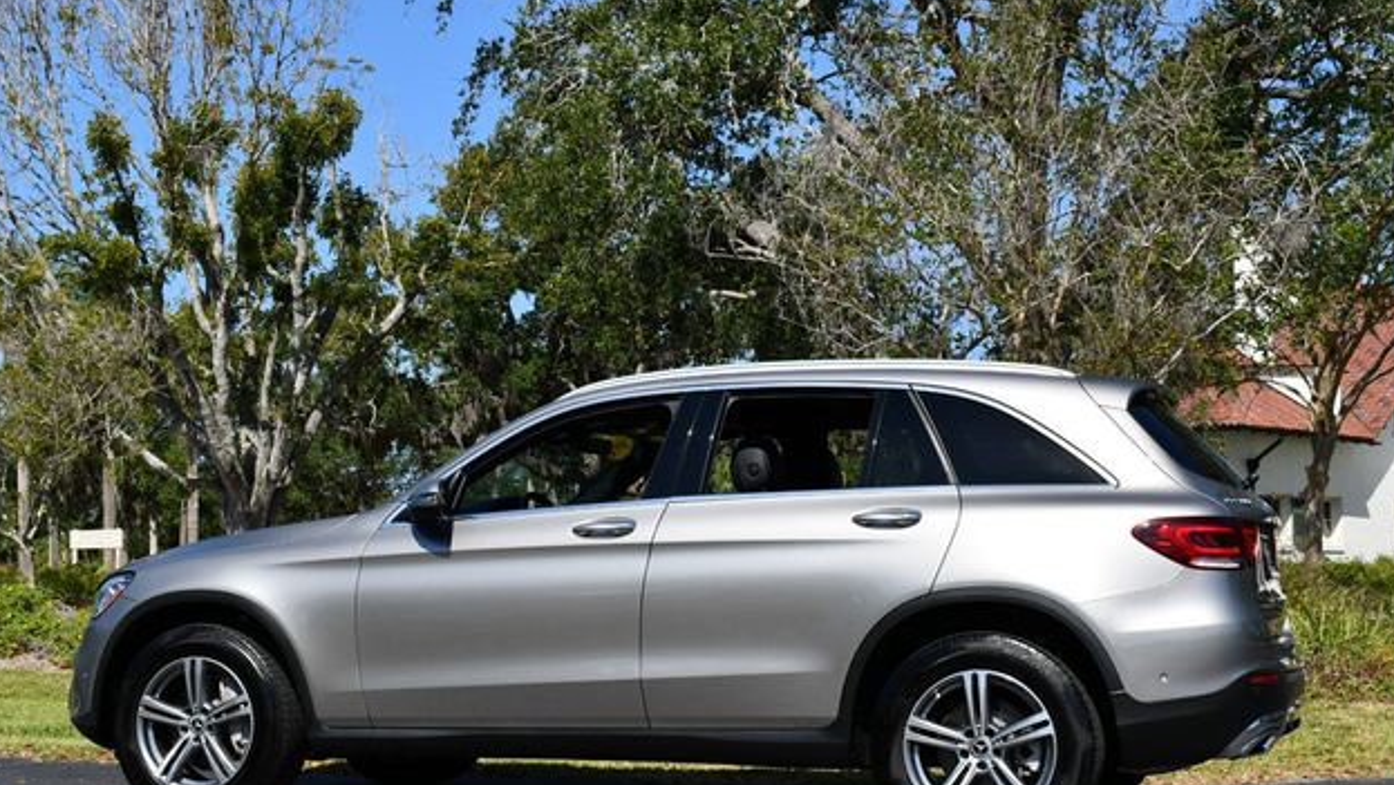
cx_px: 705
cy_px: 470
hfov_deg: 37.2
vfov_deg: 21.4
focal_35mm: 56
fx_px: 2071
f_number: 9
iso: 100
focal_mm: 26
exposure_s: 1/320
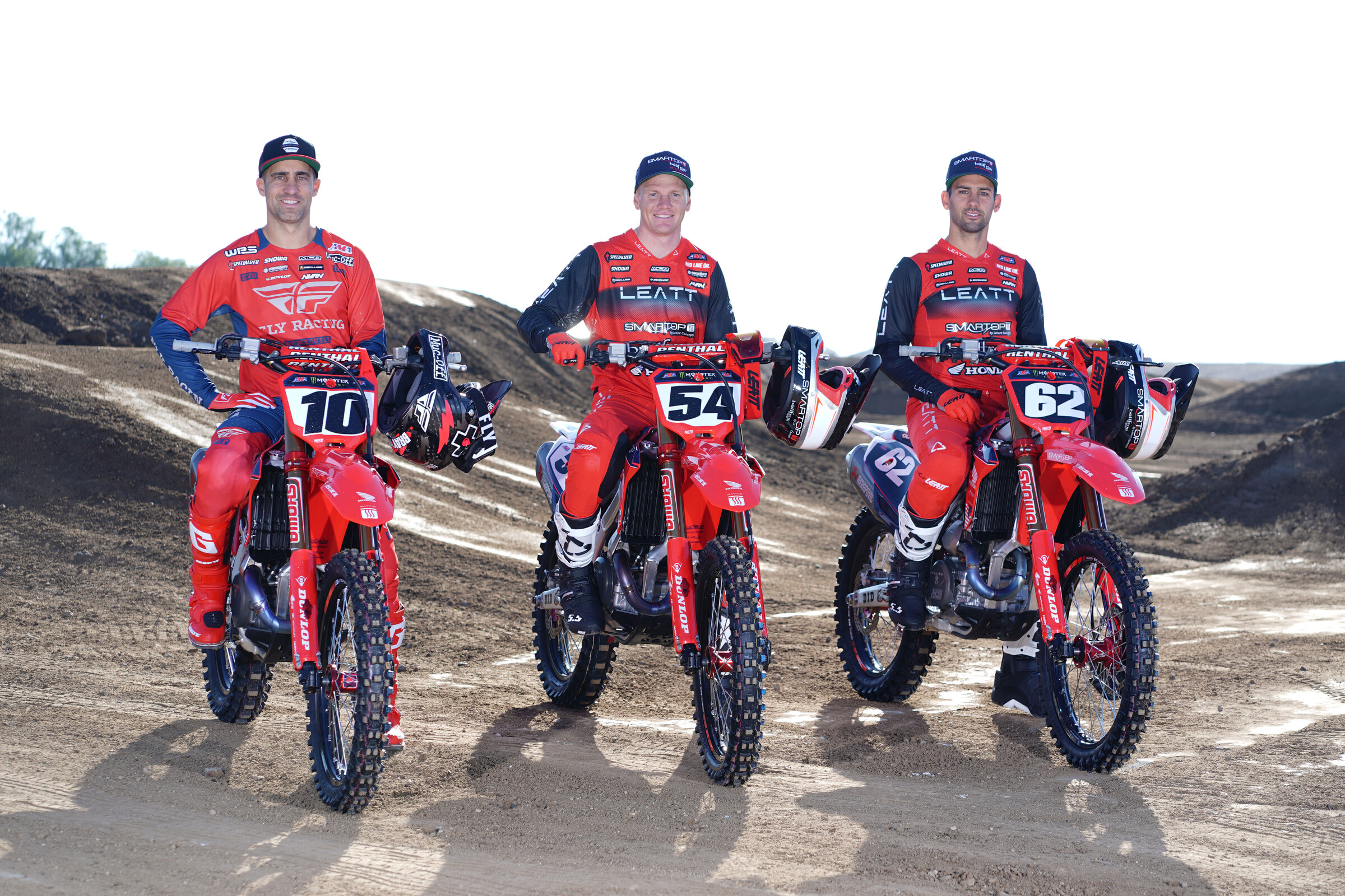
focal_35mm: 85
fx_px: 3175
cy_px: 448
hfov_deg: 23.9
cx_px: 672
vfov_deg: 16.1
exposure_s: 1/250
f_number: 4.5
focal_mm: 85
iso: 50
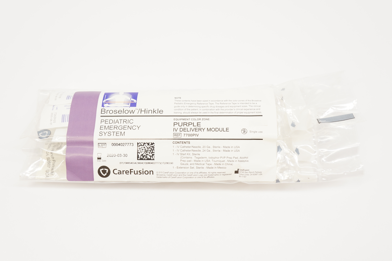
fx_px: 424
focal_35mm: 39
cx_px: 196
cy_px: 130
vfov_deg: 34.1
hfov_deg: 49.6
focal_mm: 26
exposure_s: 1/50
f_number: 6.3
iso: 400
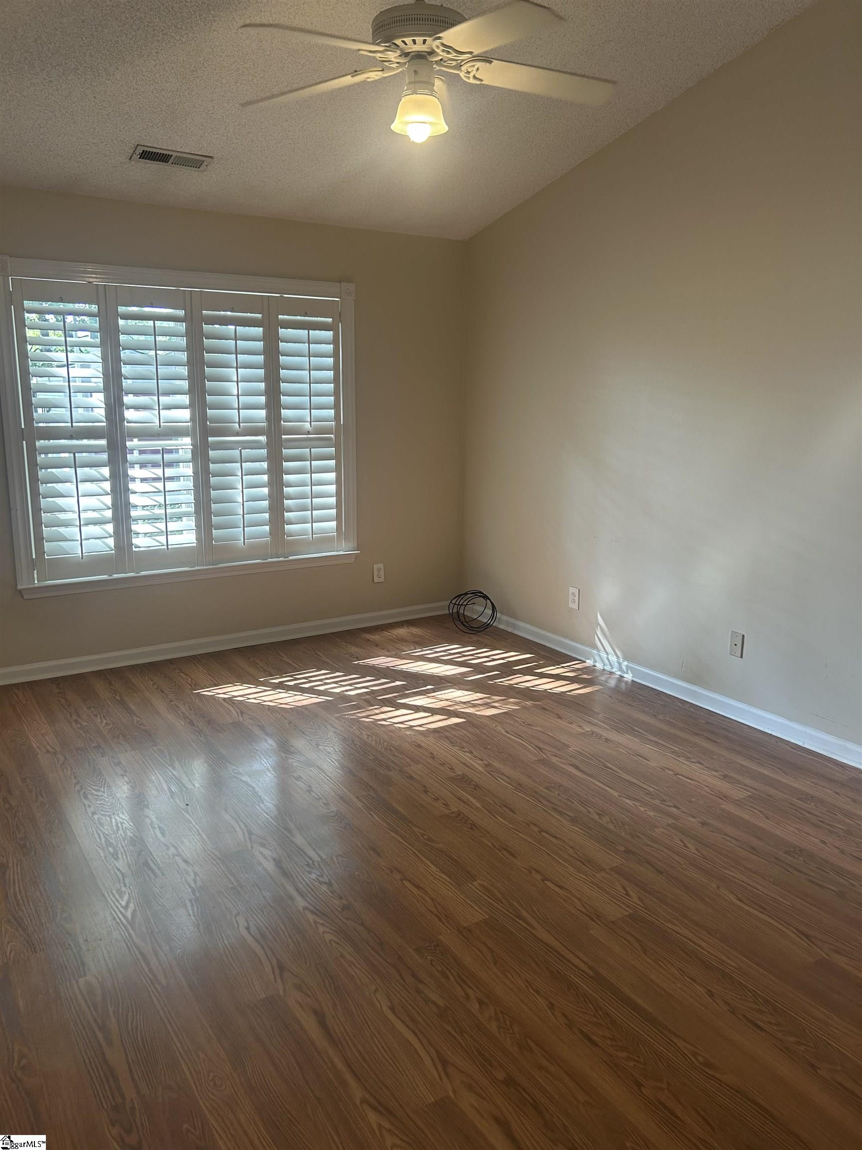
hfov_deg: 53.1
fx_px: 863
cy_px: 575
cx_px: 431
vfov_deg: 67.3
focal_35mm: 26
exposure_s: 1/120
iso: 100
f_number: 1.5
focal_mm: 5.7
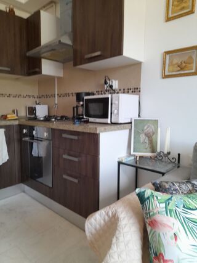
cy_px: 132
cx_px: 98
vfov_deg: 69.4
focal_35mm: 25
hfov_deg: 54.9
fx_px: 190
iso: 160
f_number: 2
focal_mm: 4.6
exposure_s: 1/50
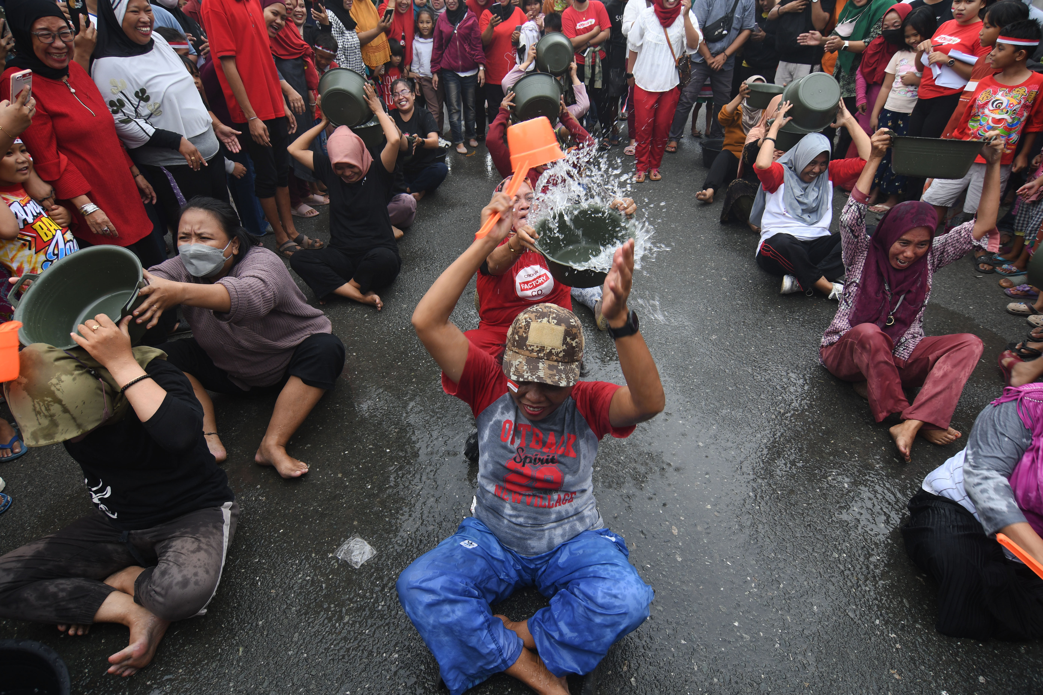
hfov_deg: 90.0
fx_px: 521
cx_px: 522
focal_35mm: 18
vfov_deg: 67.4
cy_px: 348
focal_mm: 12
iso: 160
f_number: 4
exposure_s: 1/125
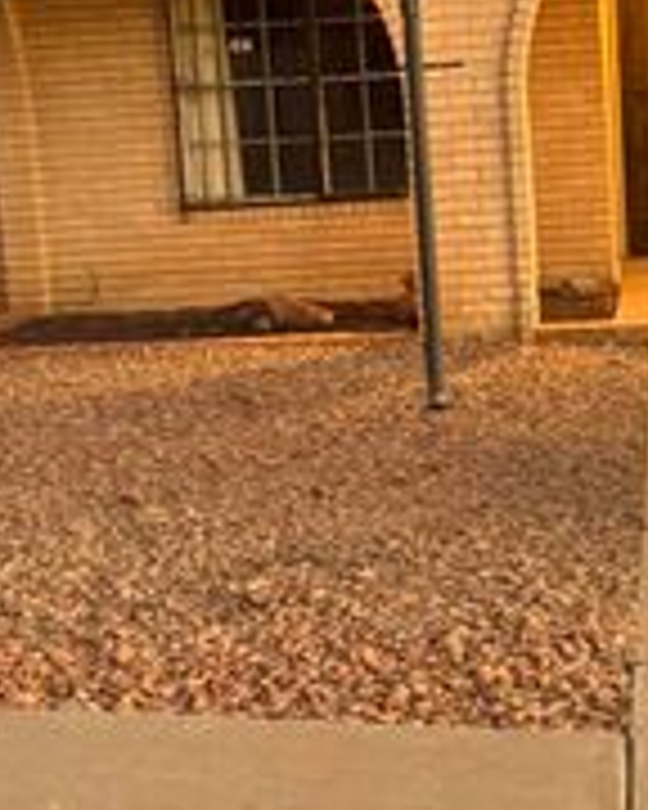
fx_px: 2086
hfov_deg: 17.5
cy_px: 367
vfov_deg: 22.0
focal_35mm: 87
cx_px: 522
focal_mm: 6.76
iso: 500
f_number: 1.78
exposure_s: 1/60
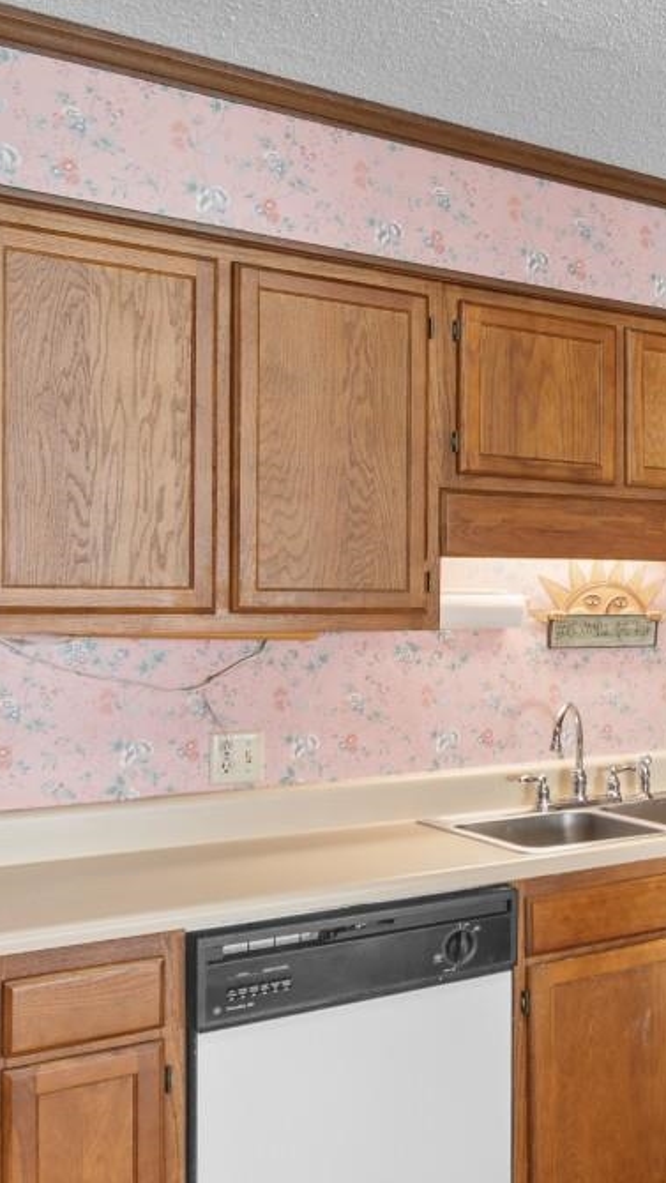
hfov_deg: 27.7
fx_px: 1193
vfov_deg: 52.8
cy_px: 586
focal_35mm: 38
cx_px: 779
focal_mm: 10
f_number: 4.5
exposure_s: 4
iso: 100
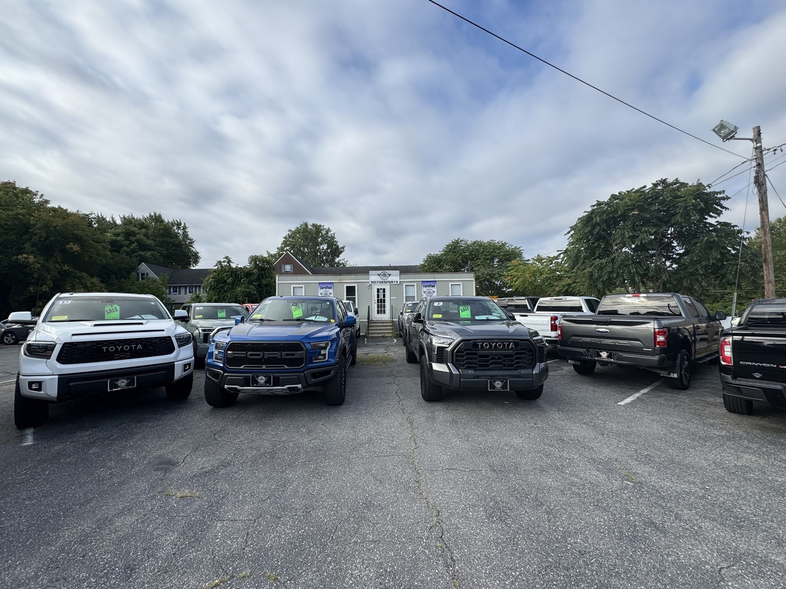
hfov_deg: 102.1
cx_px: 393
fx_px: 318
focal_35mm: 14
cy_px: 294
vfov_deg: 85.7
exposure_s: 1/1299
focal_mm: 2.22
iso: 40
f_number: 2.2
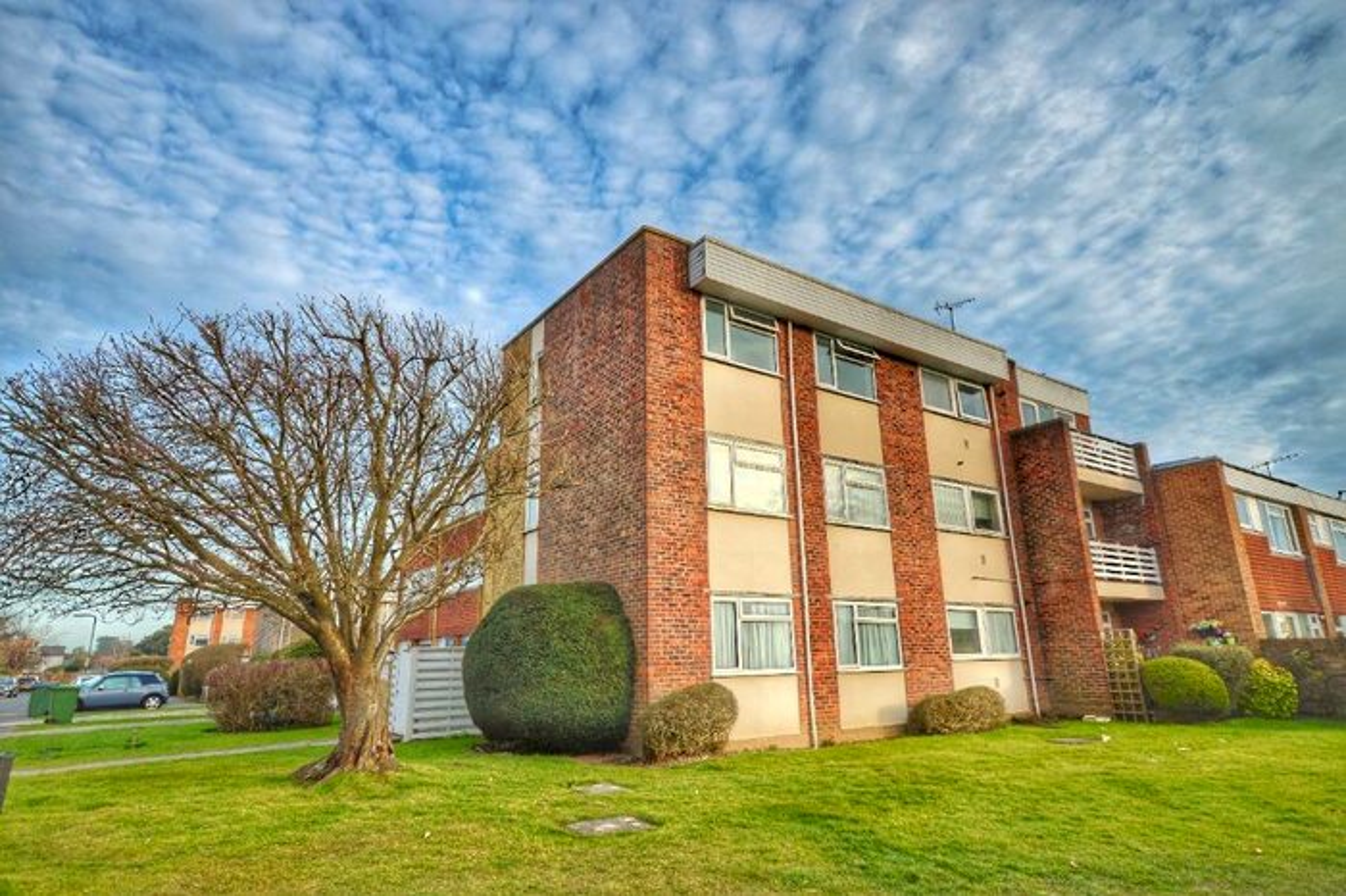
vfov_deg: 63.2
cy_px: 448
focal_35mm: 20
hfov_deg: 85.4
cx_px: 673
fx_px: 729
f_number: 5.6
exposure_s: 1/125
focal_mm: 13
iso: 100
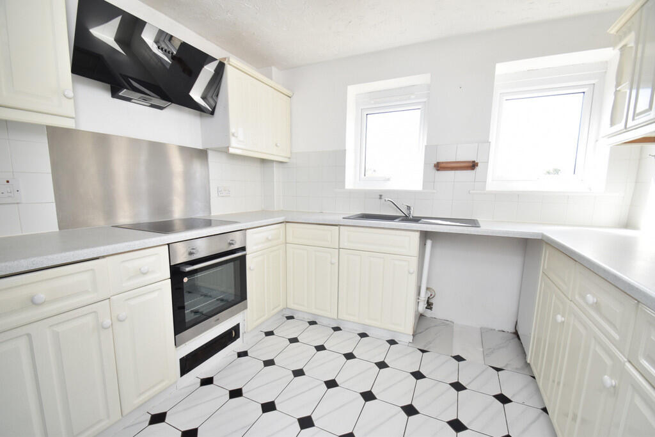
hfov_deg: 100.4
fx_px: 273
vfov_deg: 77.3
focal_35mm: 15
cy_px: 218
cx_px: 328
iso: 360
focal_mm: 10
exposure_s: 1/200
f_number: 5
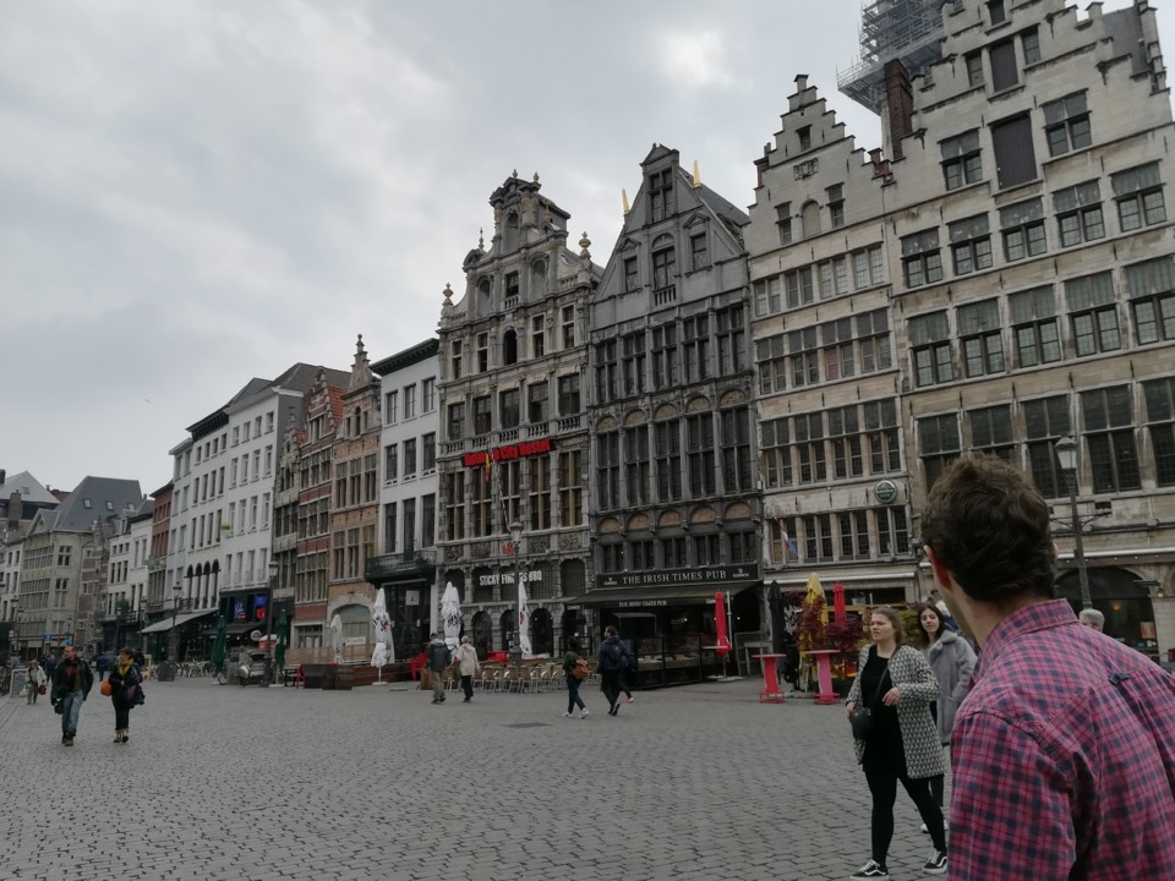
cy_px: 440
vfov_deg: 53.1
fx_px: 883
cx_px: 588
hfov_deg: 67.3
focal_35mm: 26
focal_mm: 3.83
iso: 50
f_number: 2.2
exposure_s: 1/1664
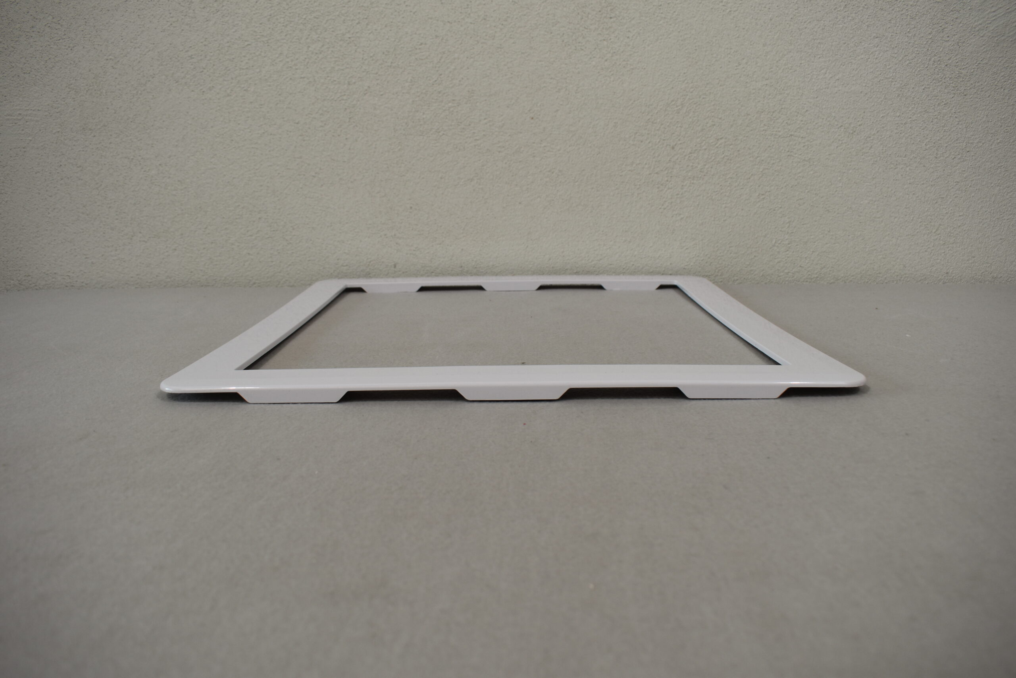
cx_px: 508
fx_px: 762
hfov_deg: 67.4
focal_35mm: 27
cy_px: 339
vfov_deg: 47.9
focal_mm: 18
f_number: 5.6
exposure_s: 1/125
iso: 220
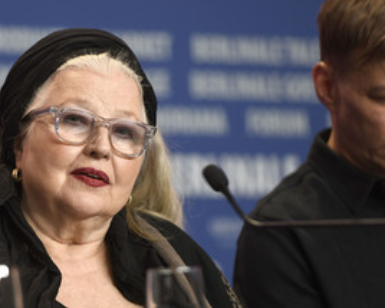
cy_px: 213
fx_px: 3598
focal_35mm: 316
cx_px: 80
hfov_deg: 6.1
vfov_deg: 4.9
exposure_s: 1/250
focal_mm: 200
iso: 1250
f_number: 3.5
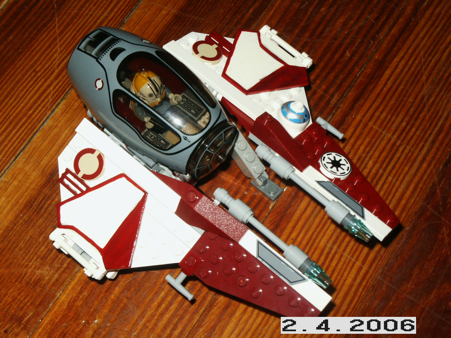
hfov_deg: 25.0
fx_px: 1016
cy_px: 169
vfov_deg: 18.9
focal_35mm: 78
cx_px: 226
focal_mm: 15.58
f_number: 8
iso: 200
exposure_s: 1/60
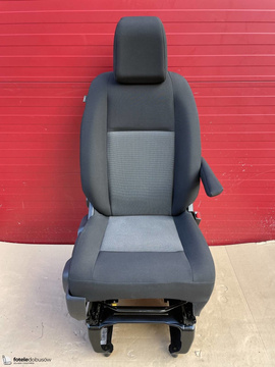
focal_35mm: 26
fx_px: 275
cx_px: 138
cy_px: 184
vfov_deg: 67.3
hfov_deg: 53.1
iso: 100
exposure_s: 1/121
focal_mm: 4.2
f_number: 1.6
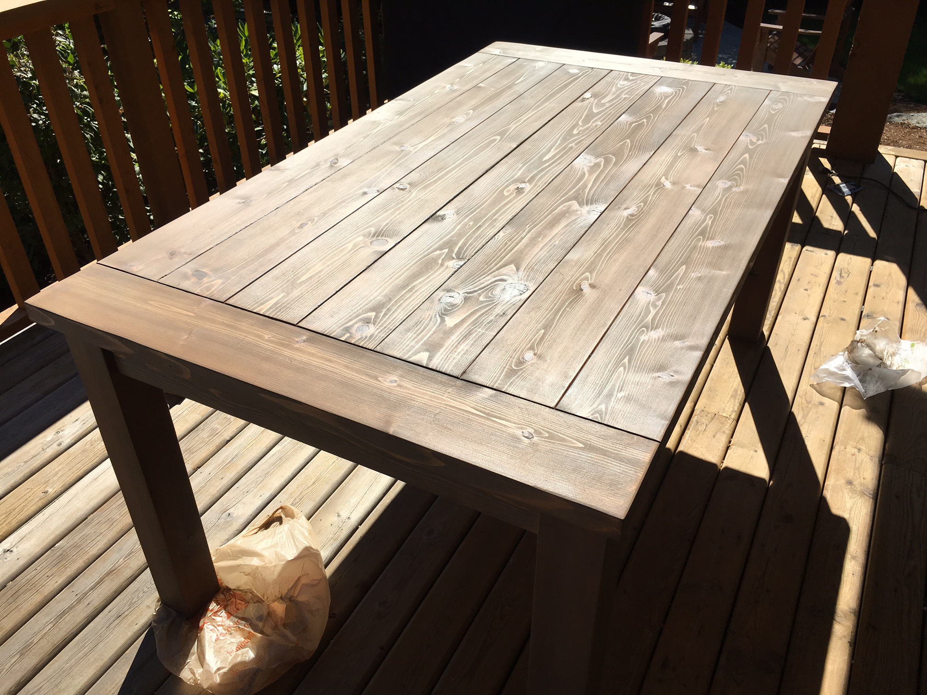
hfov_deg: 61.7
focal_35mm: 29
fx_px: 777
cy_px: 348
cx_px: 464
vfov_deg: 48.2
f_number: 2.2
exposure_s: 1/2137
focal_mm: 4.15
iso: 25
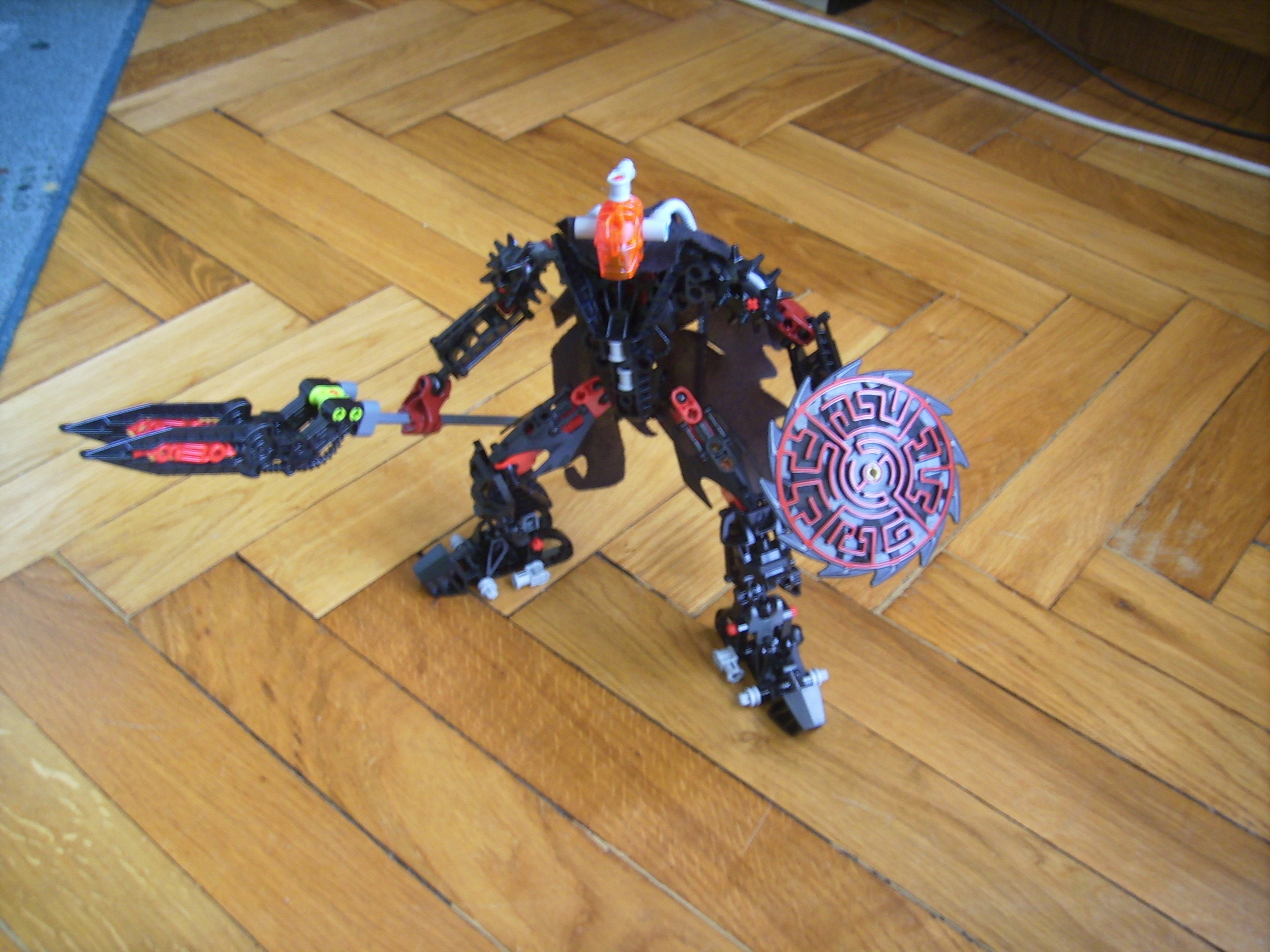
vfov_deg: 44.2
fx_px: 1174
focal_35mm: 32
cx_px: 635
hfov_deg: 56.8
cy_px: 476
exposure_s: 1
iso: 50
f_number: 2.8
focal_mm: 5.99
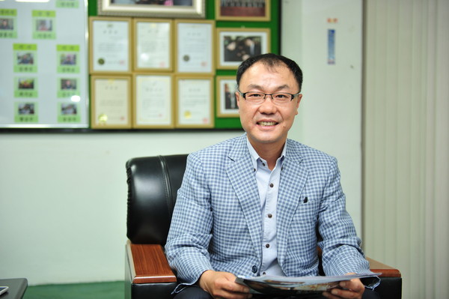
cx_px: 224
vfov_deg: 21.9
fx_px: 773
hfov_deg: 32.4
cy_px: 150
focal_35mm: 62
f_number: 2.8
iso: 800
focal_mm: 62
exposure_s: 1/100
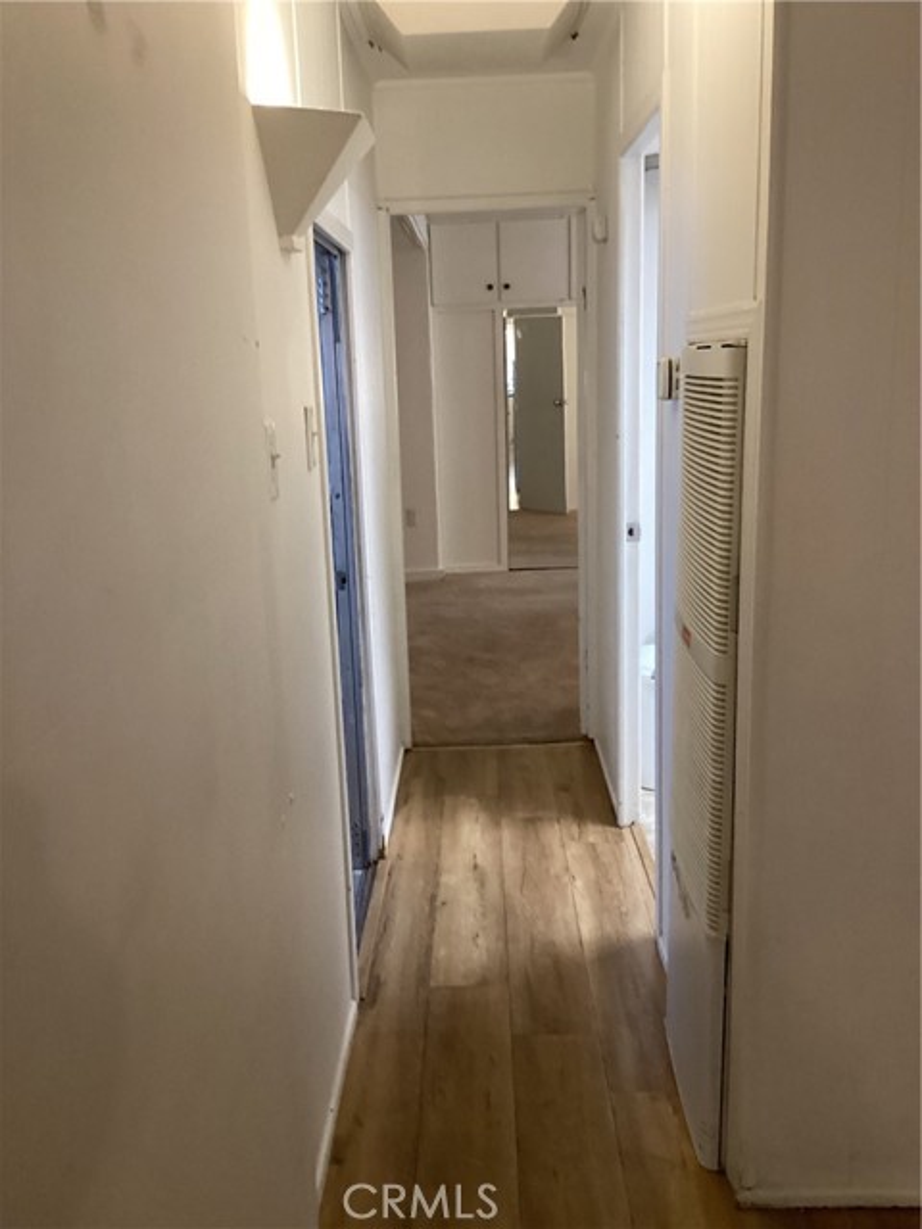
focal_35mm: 31
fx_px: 1101
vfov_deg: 58.4
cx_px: 461
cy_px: 614
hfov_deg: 45.4
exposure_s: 1/40
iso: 320
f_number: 2.4
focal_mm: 3.3
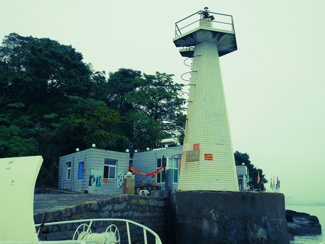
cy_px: 122
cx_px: 162
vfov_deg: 39.7
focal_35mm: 36
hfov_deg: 51.3
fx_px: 338
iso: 200
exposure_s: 1/250
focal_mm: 18
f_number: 7.1
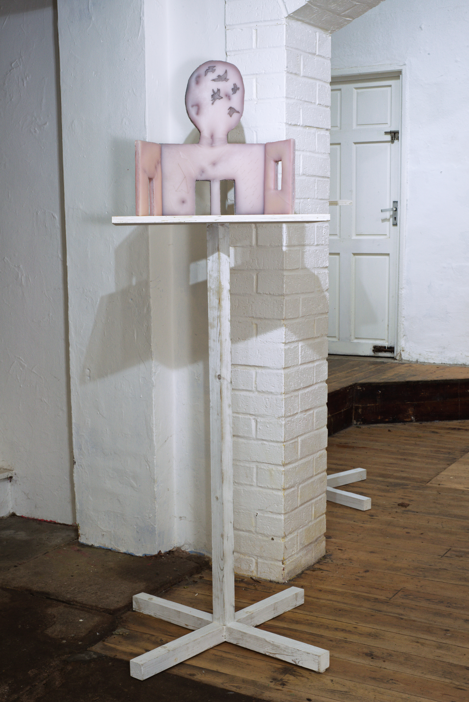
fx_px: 976
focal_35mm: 50
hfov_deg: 27.0
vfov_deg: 39.6
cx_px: 234
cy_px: 351
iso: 200
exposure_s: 1/2
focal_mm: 50
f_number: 18
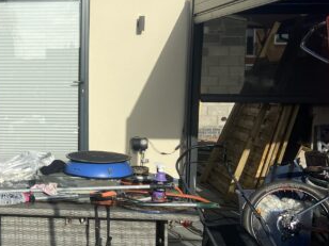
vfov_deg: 24.4
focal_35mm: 60
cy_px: 109
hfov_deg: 29.7
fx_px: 570
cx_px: -10
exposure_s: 1/4608
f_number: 1.8
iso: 32
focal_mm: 4.25
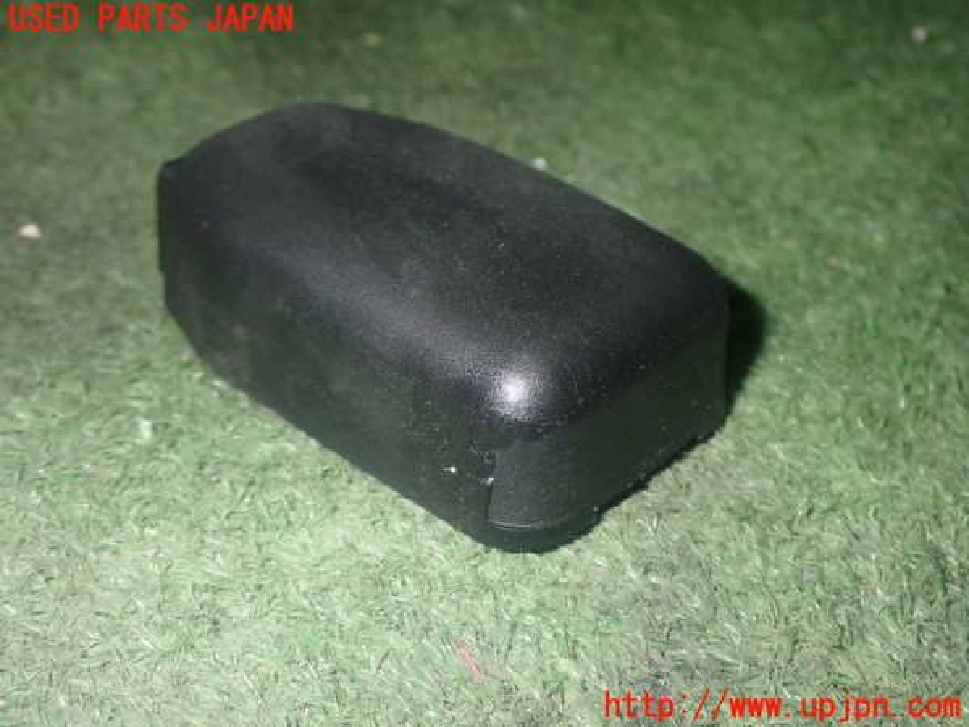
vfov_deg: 29.1
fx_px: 1400
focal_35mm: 50
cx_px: 484
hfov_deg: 38.2
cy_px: 364
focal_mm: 9.01
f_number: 9
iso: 800
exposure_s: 1/50
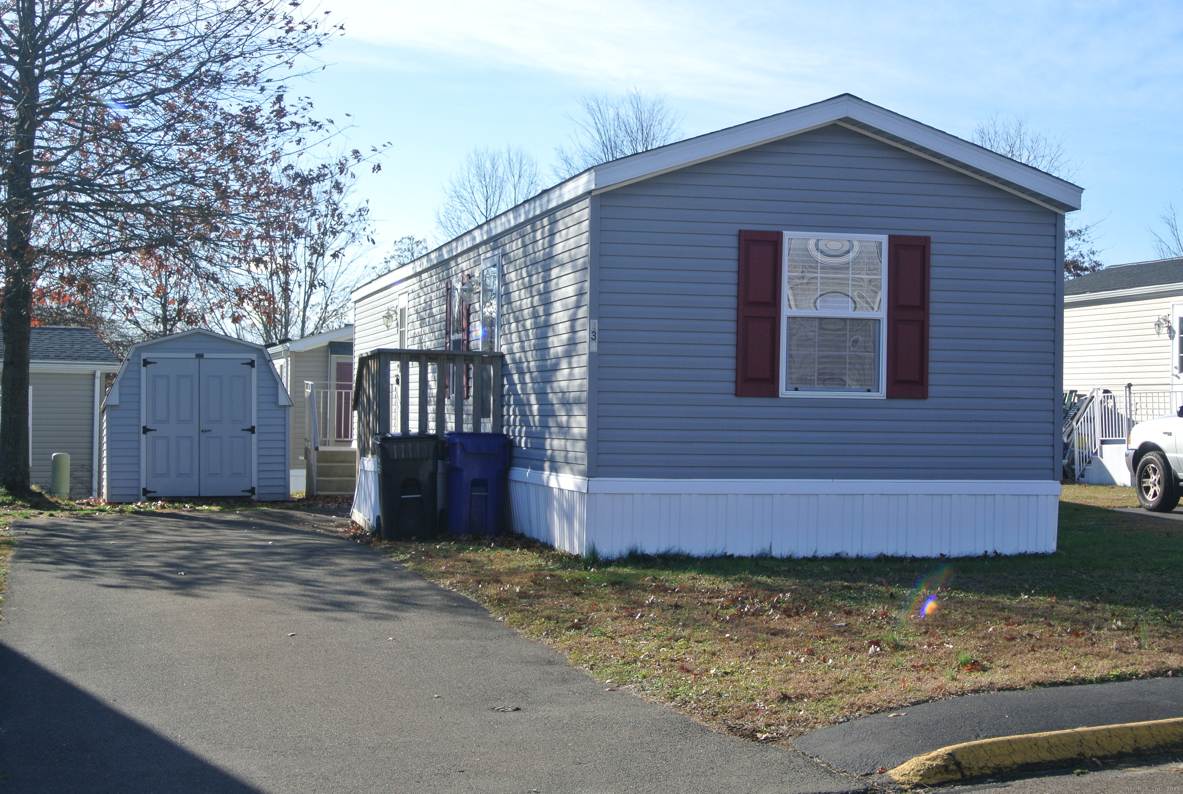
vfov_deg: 23.1
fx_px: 1943
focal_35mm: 59
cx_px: 592
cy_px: 397
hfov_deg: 33.9
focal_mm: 21.9
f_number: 5
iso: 100
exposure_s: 1/400
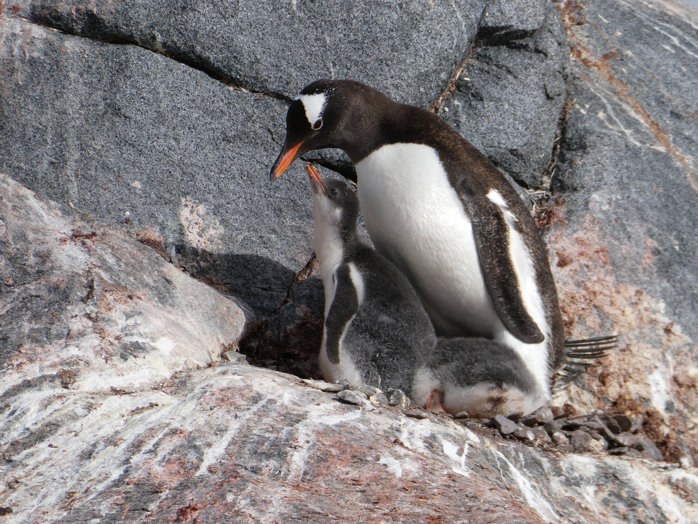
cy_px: 262
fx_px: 13671
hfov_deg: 2.9
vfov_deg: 2.2
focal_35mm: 678
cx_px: 349
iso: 80
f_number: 6.3
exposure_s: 1/800
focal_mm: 121.5
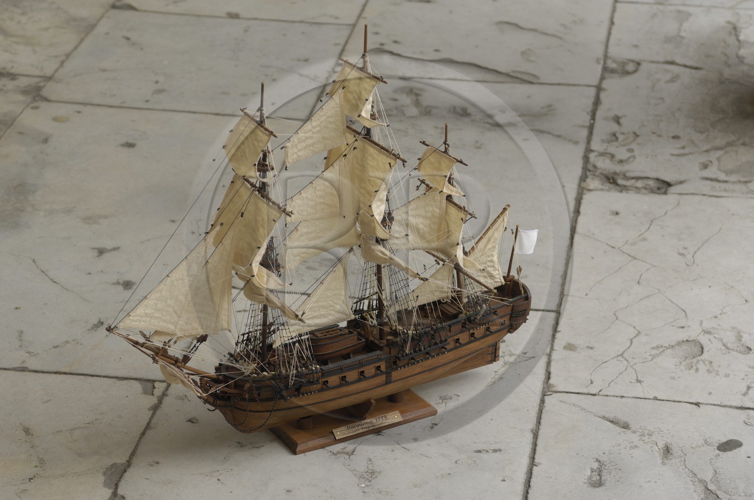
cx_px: 377
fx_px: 2196
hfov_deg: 19.5
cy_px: 250
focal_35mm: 105
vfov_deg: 13.0
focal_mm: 70
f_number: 5.3
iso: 100
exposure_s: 1/160
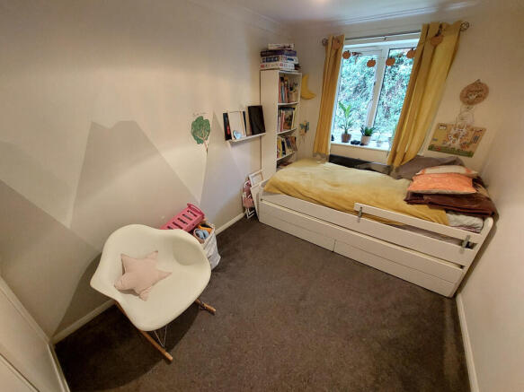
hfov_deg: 106.2
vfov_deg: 89.9
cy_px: 196
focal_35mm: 13
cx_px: 262
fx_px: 197
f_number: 2.2
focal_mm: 1.74
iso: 400
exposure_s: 1/25
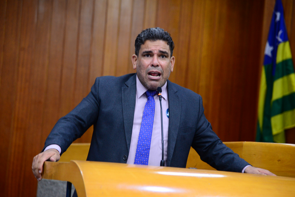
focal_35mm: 120
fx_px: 984
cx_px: 148
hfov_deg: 17.1
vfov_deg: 11.4
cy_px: 98
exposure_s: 1/60
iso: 2000
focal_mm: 120
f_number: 4
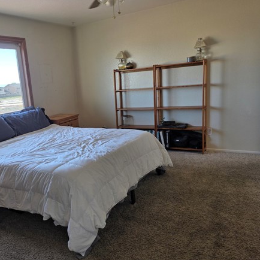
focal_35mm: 30
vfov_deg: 54.0
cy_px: 134
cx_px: 82
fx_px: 255
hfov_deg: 52.8
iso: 40
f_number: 1.7
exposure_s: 1/120
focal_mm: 6.3
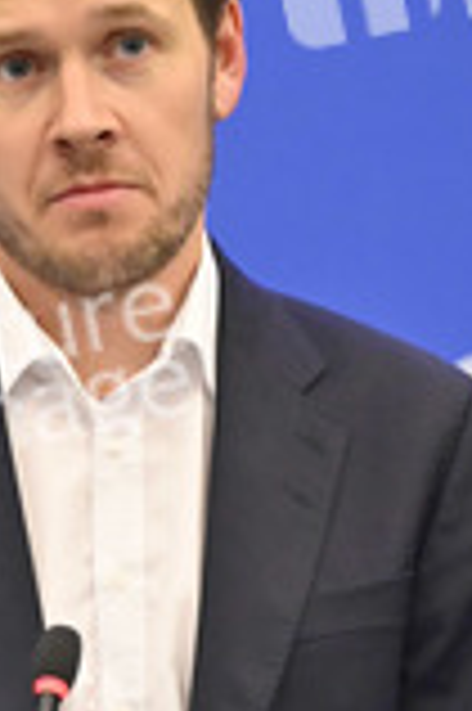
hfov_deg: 4.0
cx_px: 90
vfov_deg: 6.0
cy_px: 616
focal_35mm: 341
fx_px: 6721
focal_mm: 135
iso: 5000
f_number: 2.8
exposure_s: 1/800
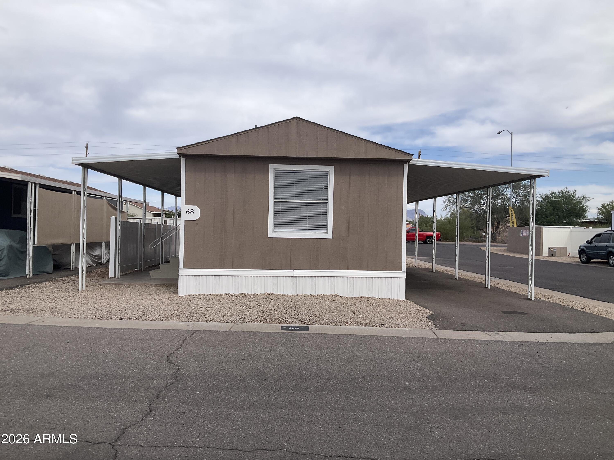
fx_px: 514
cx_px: 307
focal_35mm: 29
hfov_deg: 61.7
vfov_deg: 48.2
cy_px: 230
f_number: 1.8
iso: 25
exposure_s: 1/2959
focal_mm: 3
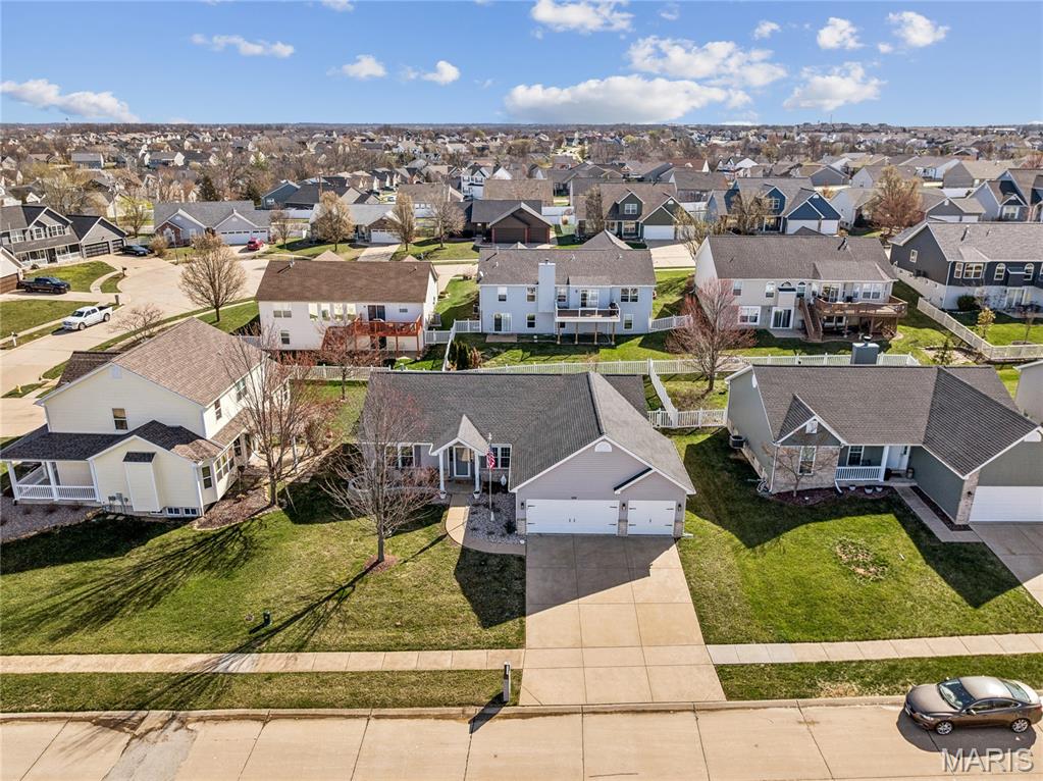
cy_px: 390
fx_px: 723
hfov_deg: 71.6
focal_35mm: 24
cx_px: 522
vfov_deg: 56.8
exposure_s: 1/80
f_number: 2.8
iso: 150
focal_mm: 12.3
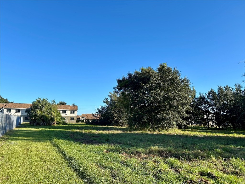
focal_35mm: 26
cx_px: 122
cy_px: 92
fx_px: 184
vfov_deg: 53.1
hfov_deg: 67.3
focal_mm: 5.7
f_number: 1.5
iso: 50
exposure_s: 1/2353
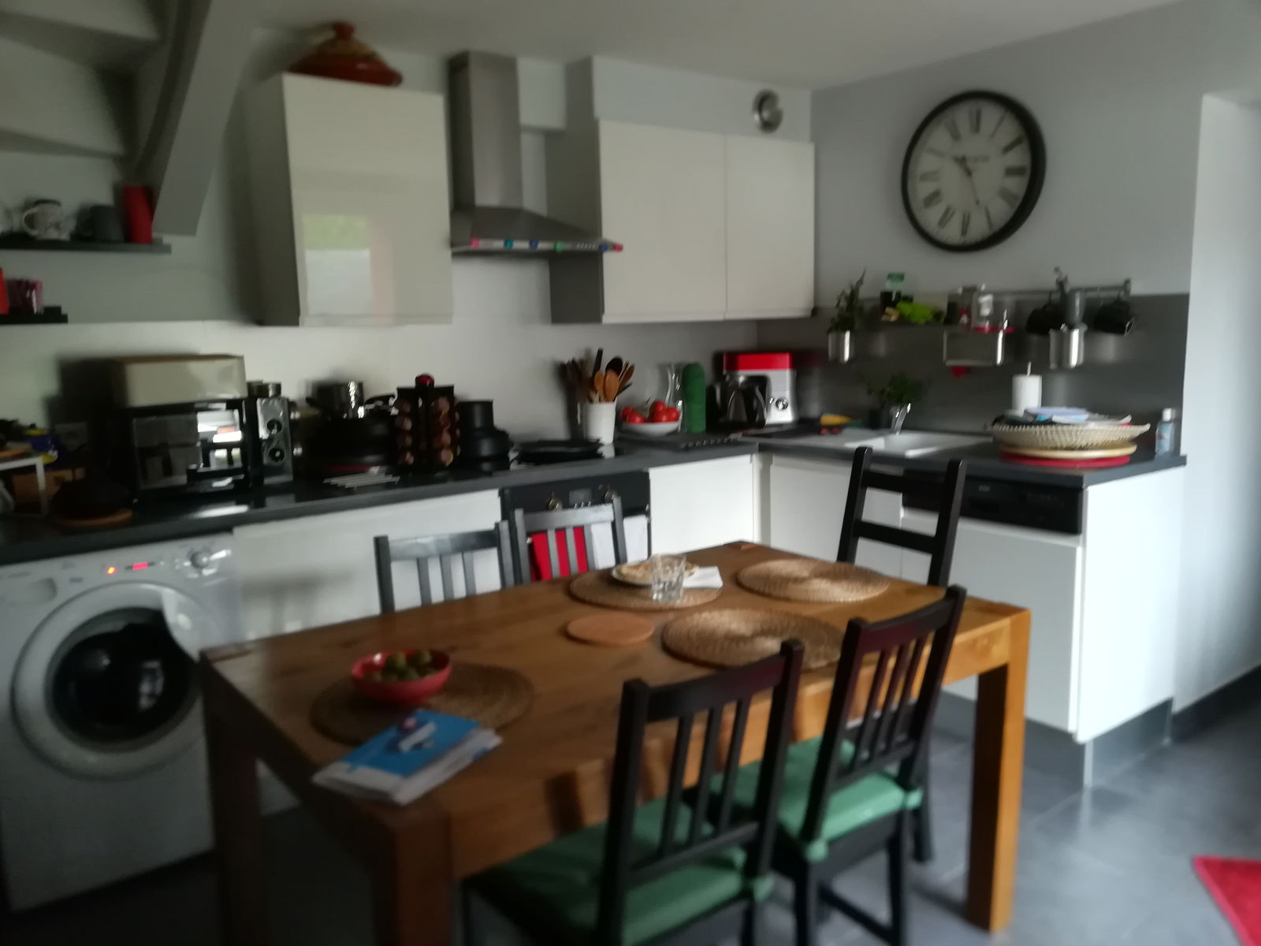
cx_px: 630
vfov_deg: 53.1
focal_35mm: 26
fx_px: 947
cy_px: 473
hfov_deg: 67.3
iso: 320
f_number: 2.2
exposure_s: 1/33.3
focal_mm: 3.83
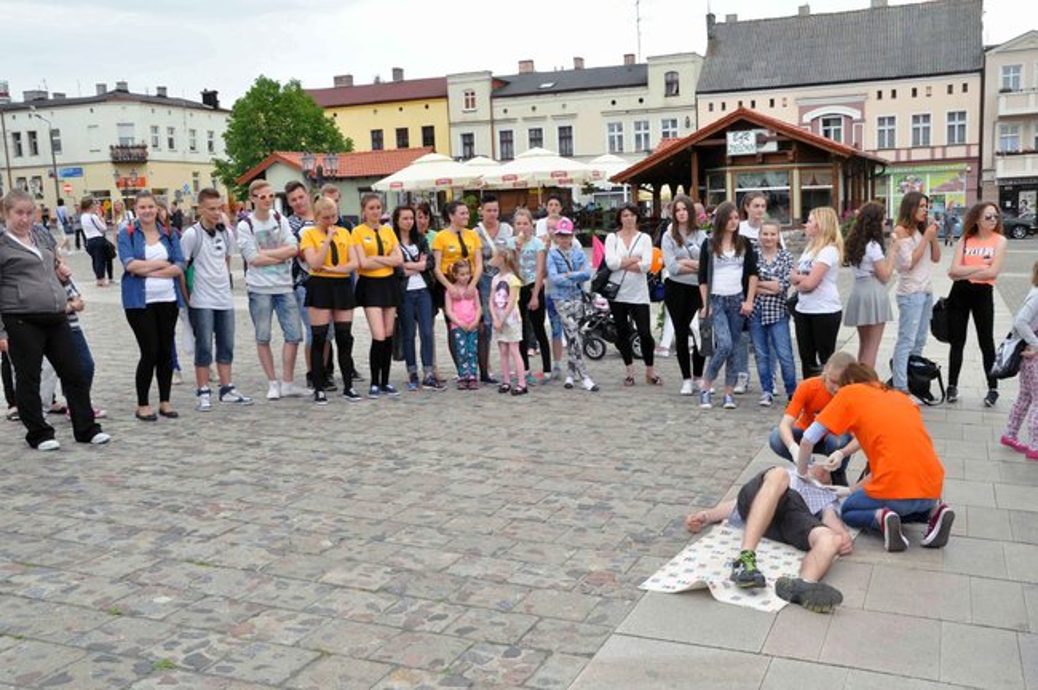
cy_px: 345
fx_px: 1080
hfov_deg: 51.3
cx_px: 519
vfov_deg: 35.4
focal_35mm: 38
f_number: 16
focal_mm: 25
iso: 1000
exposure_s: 1/100
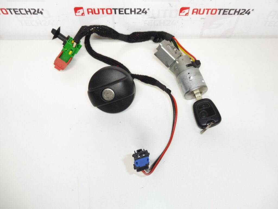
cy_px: 104
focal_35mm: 24
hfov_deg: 71.6
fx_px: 193
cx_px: 139
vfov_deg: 56.8
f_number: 3.5
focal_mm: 4.3
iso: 200
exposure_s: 1/60
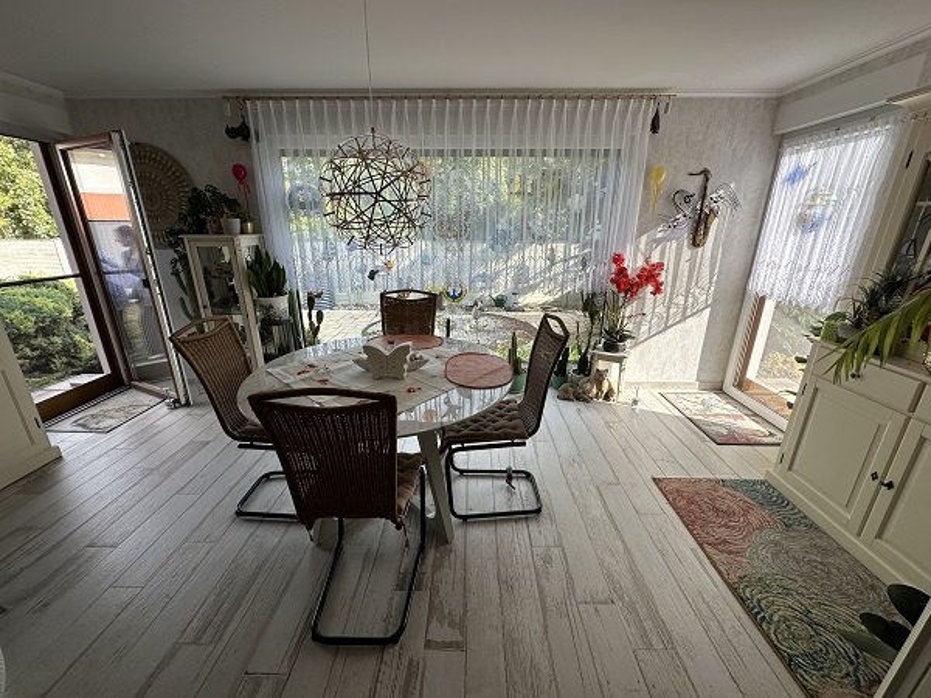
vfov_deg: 85.7
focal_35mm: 14
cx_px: 466
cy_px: 349
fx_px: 377
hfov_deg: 102.1
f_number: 2.2
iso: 40
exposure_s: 1/268
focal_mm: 2.22
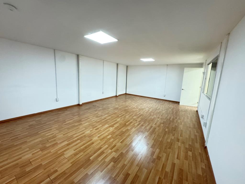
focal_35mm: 14
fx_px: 99
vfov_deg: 85.7
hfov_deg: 102.1
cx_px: 122
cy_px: 92
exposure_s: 1/60
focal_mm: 2.22
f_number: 2.2
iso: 640
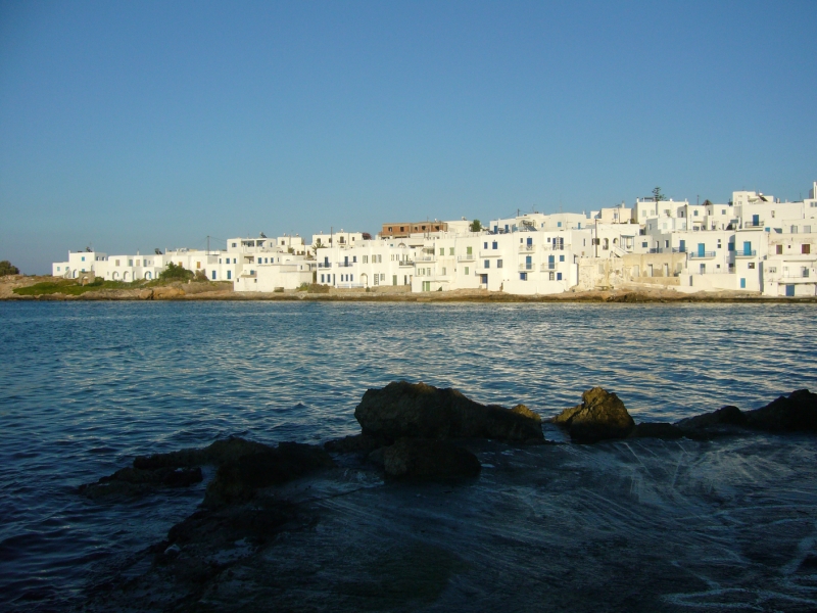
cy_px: 306
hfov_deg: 52.6
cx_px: 408
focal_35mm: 35
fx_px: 826
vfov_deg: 40.7
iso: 100
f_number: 5.6
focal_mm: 5.8
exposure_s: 1/800
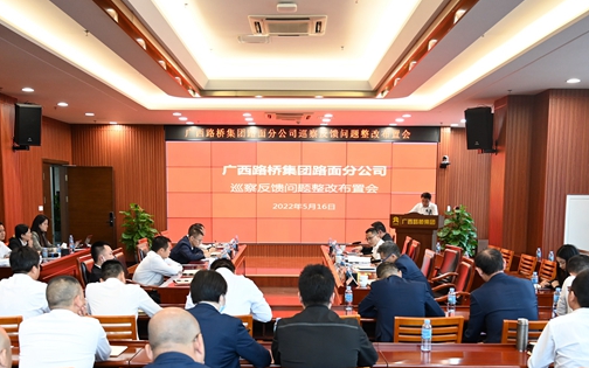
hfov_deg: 48.2
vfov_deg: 30.8
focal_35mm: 41
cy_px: 265
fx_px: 658
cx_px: 290
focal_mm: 29
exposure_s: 1/100
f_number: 4
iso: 2000
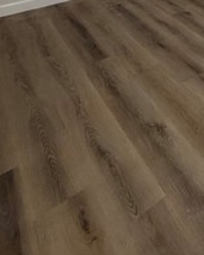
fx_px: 309
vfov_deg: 31.6
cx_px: 243
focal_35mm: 41
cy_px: -93
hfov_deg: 31.0
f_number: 2.2
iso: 250
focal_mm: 2.22
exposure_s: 1/60
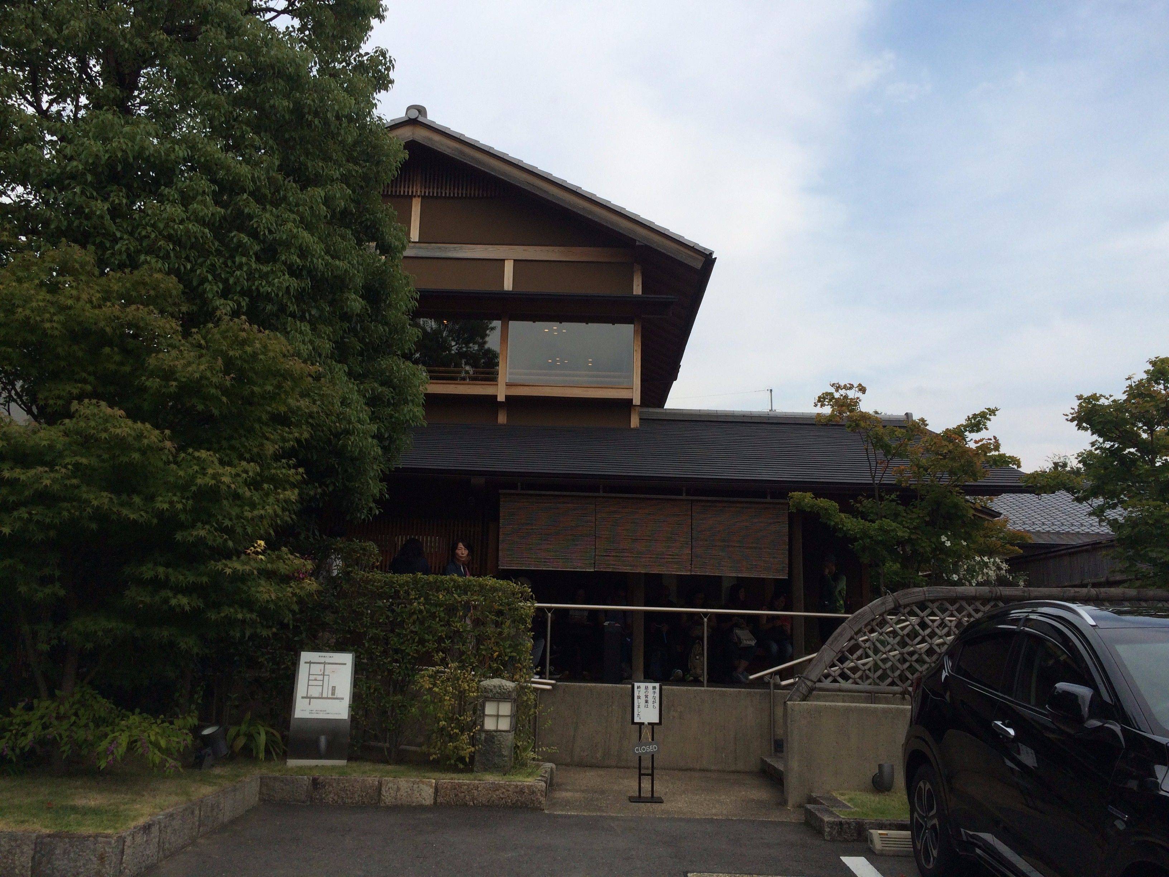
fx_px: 979
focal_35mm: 29
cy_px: 438
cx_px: 584
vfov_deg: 48.2
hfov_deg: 61.7
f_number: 2.2
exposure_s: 1/1580
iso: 32
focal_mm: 4.15
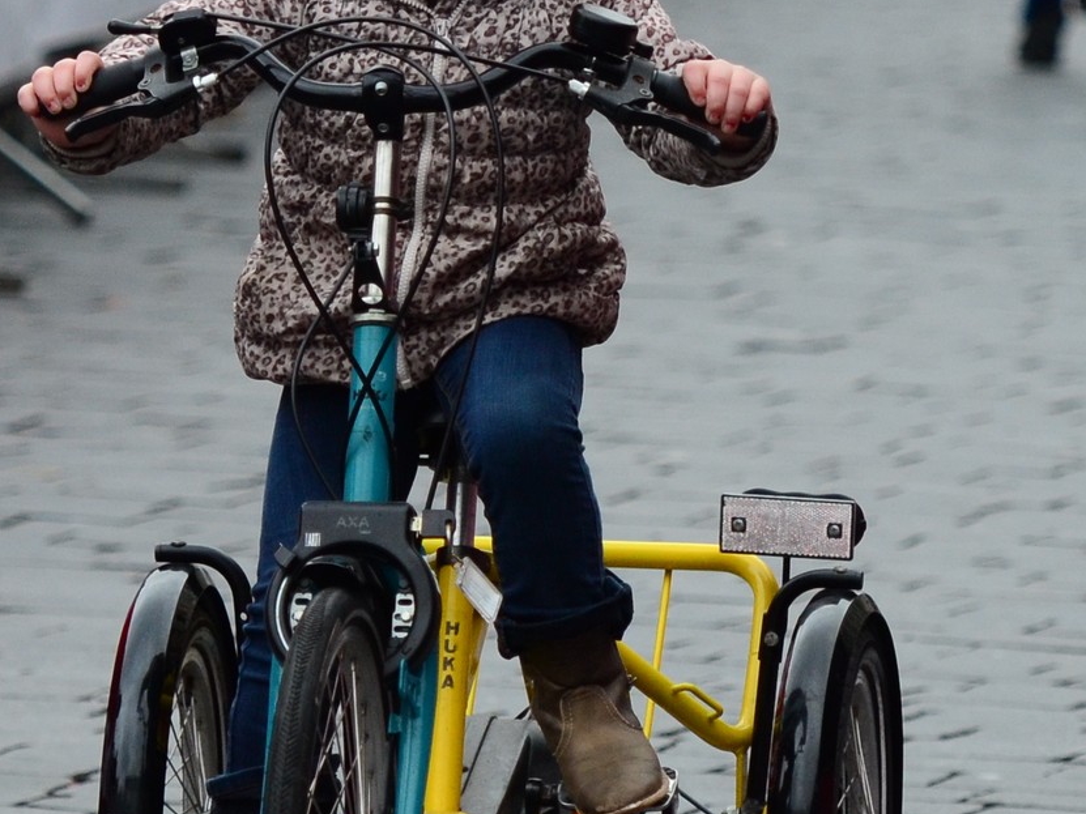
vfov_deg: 2.5
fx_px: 18915
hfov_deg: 3.3
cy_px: 140
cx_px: 497
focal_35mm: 603
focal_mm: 116
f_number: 2.8
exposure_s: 1/1600
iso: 640
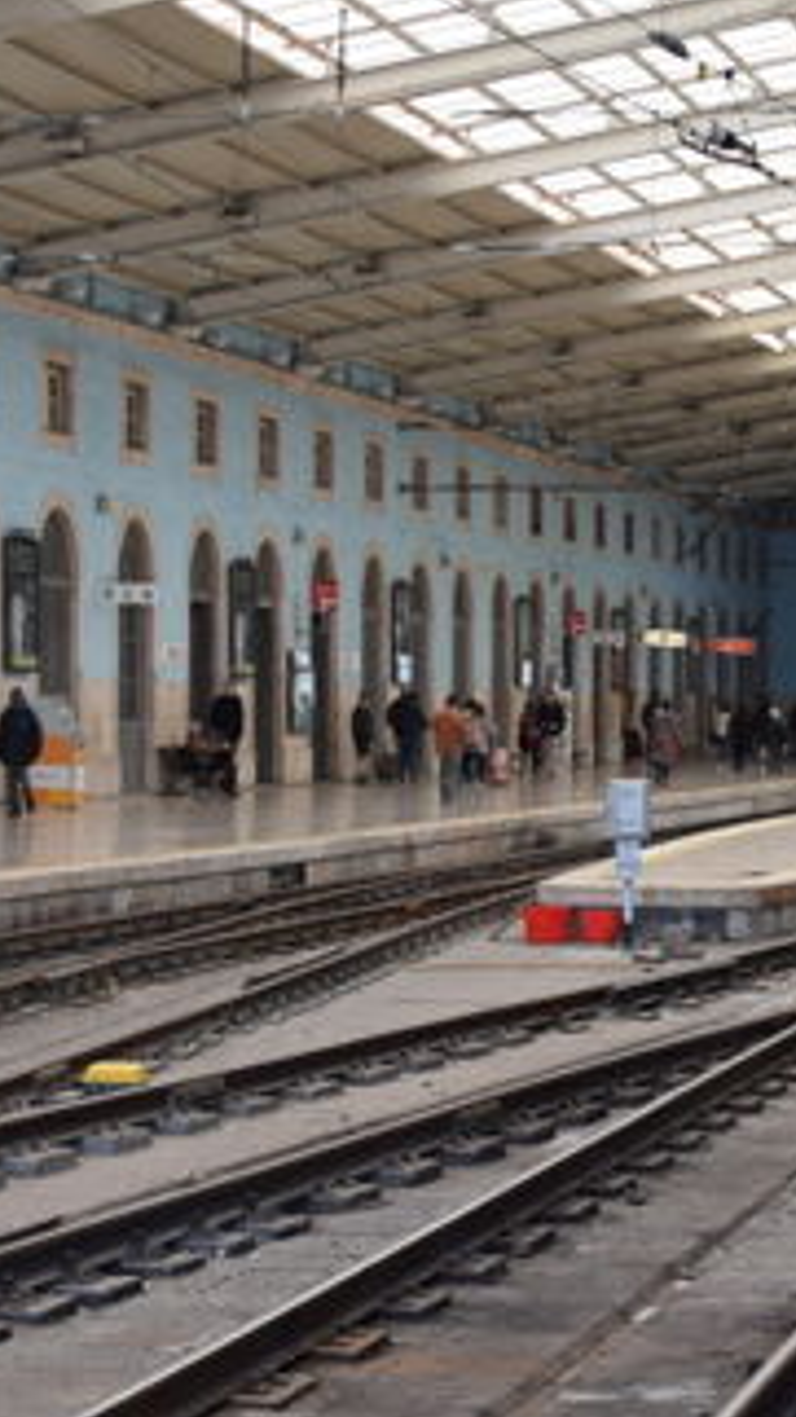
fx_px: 4169
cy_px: 821
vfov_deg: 19.3
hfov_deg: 10.9
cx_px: 633
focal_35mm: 111
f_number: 4.5
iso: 100
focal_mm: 35
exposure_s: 1/80
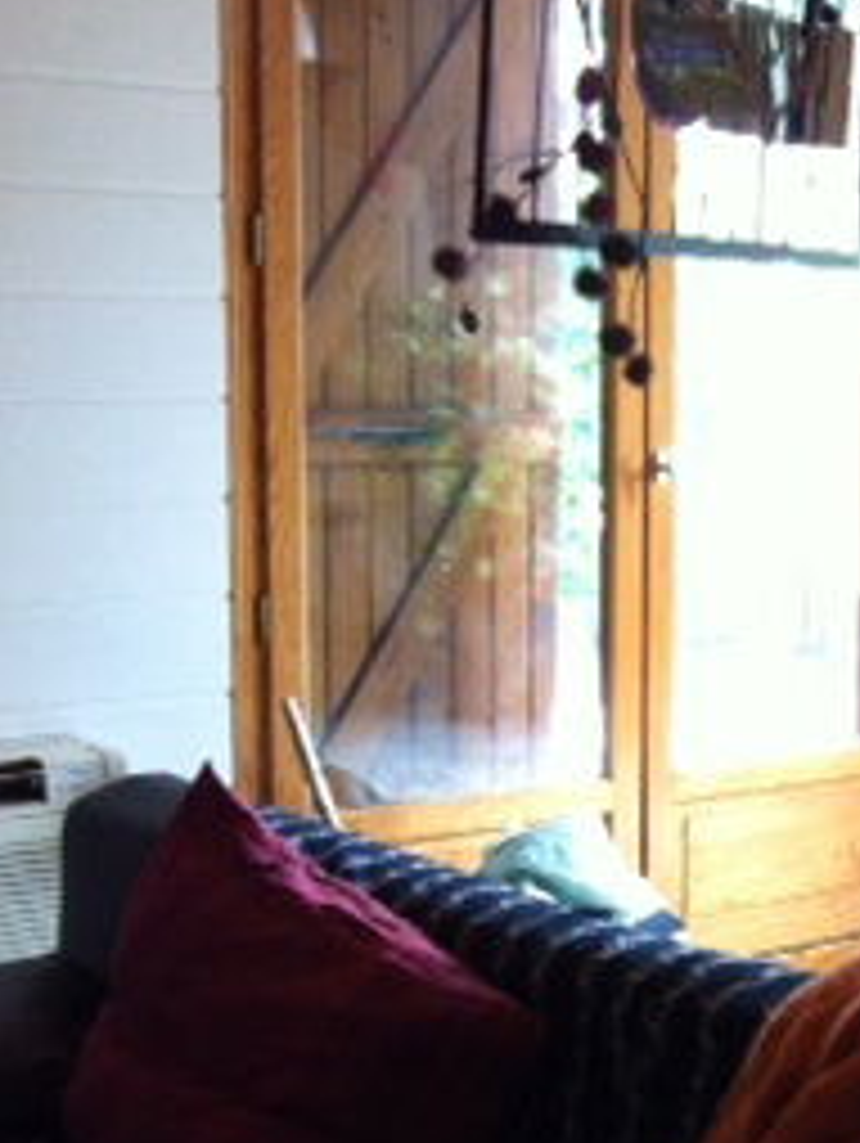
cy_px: 801
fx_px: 2910
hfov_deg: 15.3
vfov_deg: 22.1
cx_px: 1364
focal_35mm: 88
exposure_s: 1/17
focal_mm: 3.85
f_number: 2.8
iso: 125
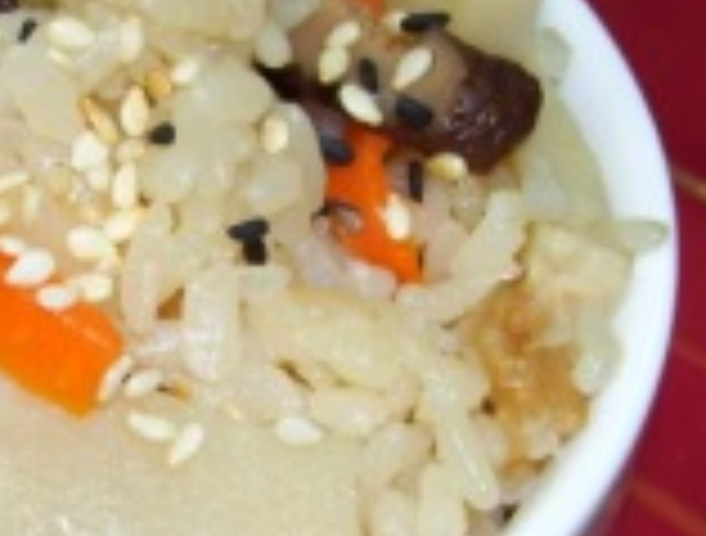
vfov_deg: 14.5
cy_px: 423
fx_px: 2088
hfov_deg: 18.9
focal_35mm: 102
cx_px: 99
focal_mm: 6
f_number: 2.7
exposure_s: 1/60
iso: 80
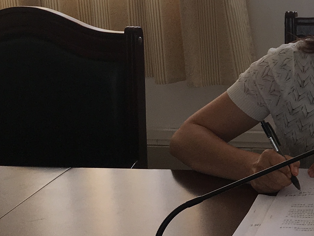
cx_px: 550
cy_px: 73
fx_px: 925
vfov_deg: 14.5
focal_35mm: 102
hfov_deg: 16.4
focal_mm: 4.15
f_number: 2.2
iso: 25
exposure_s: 1/50
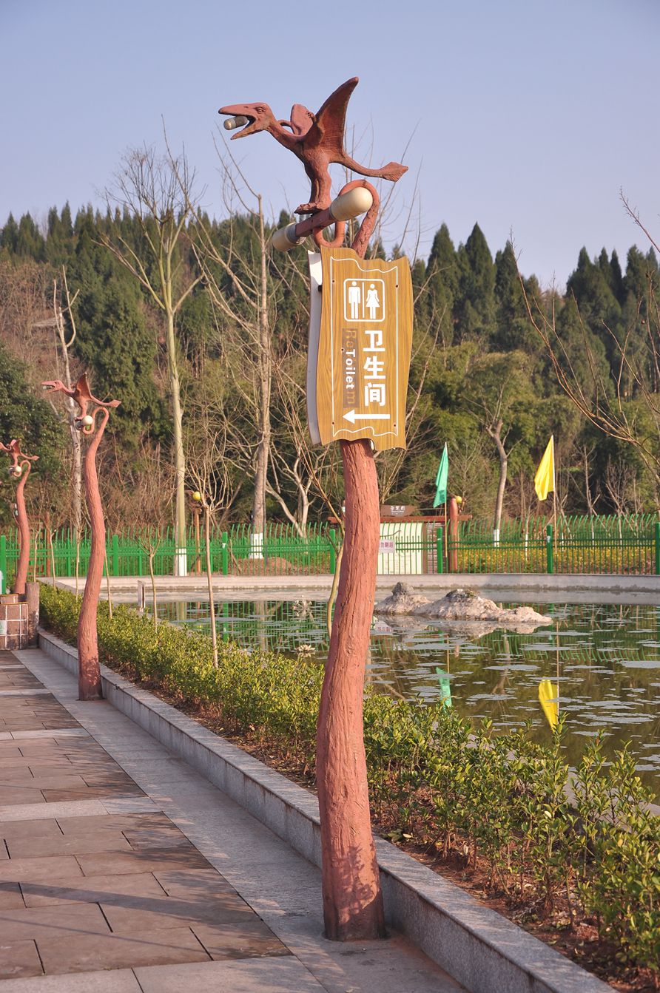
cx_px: 330
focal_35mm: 63
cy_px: 496
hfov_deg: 21.5
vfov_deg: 31.9
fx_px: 1737
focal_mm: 42
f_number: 5
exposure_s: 1/320
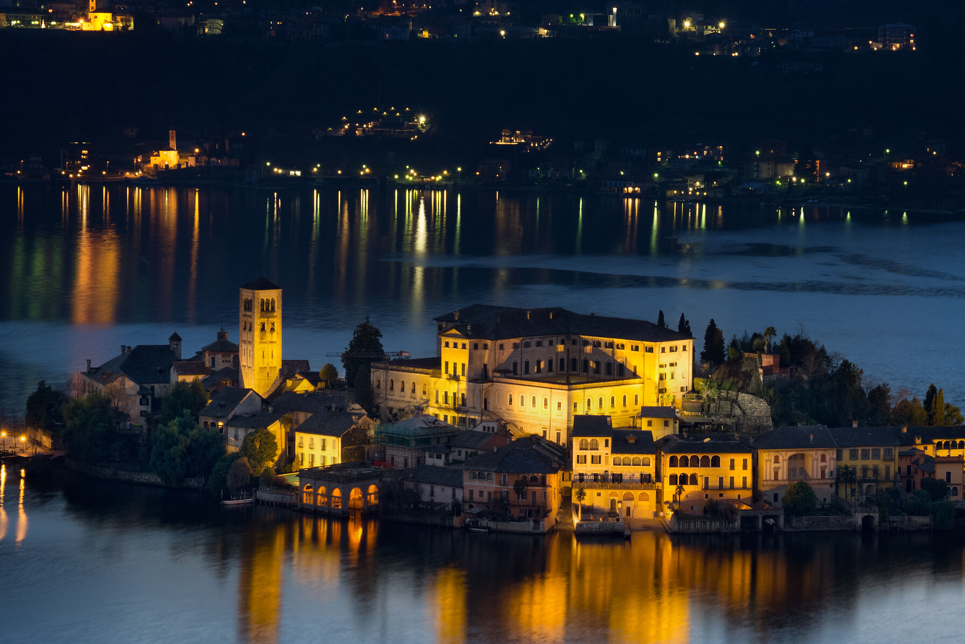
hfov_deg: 15.2
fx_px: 3610
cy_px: 314
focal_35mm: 135
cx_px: 526
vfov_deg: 10.2
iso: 100
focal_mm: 67
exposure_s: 8
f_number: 8
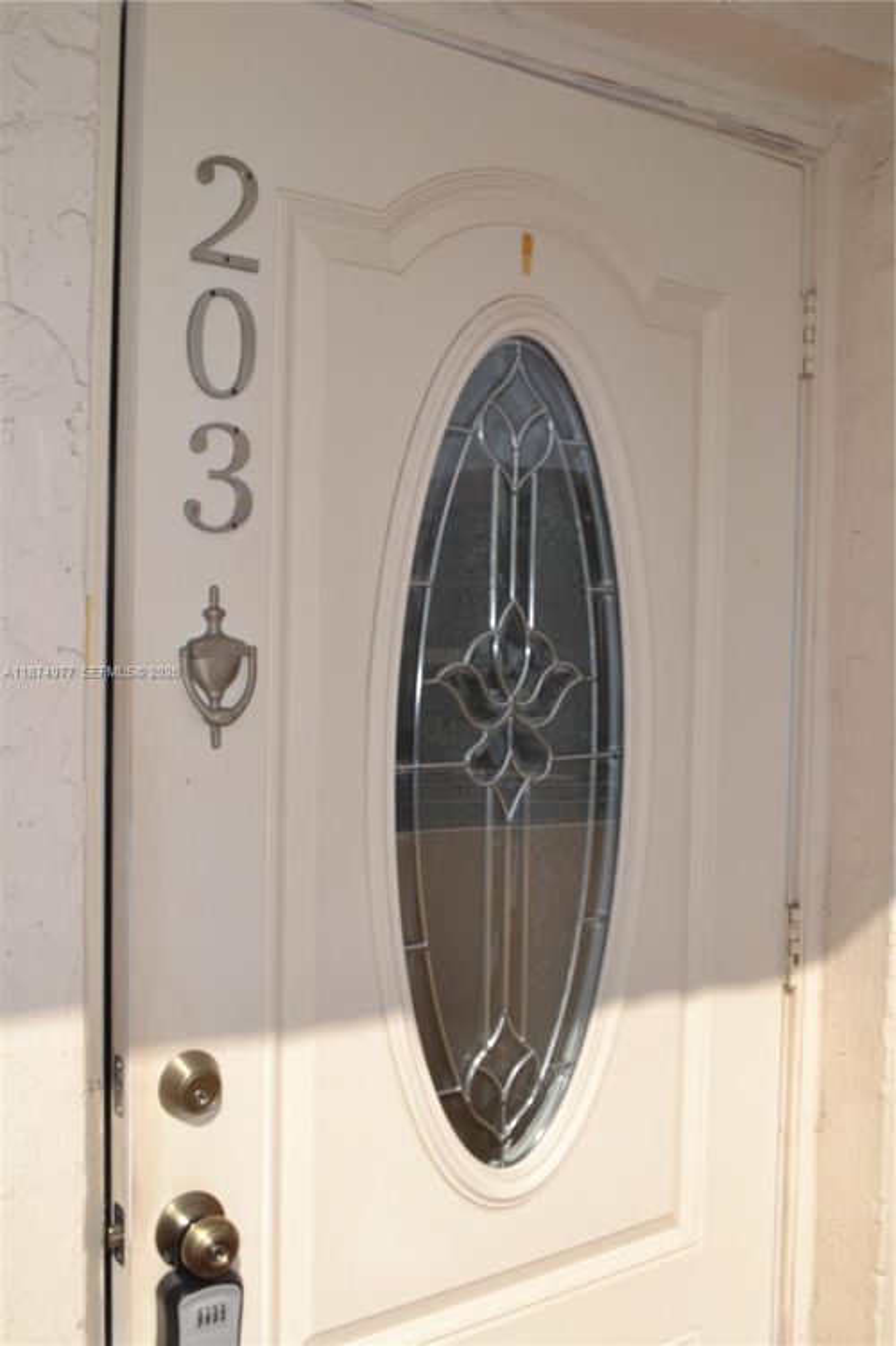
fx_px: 1345
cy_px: 673
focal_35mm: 36
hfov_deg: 36.8
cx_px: 448
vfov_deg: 53.2
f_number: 13
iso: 100
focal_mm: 24
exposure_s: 1/200
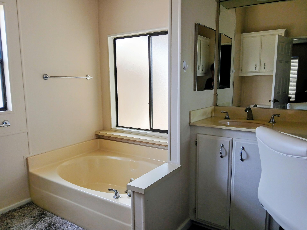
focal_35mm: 26
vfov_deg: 53.1
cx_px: 154
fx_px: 231
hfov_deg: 67.3
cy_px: 115
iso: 50
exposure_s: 1/60
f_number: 1.8
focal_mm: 3.98
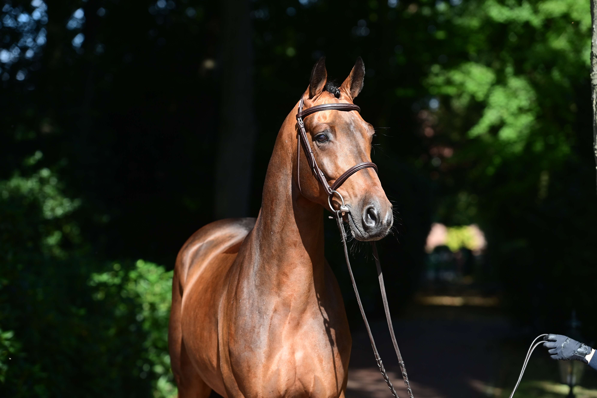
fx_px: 2239
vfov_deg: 10.2
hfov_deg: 15.2
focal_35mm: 135
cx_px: 298
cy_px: 199
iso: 250
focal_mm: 135
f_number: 4
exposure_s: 1/800
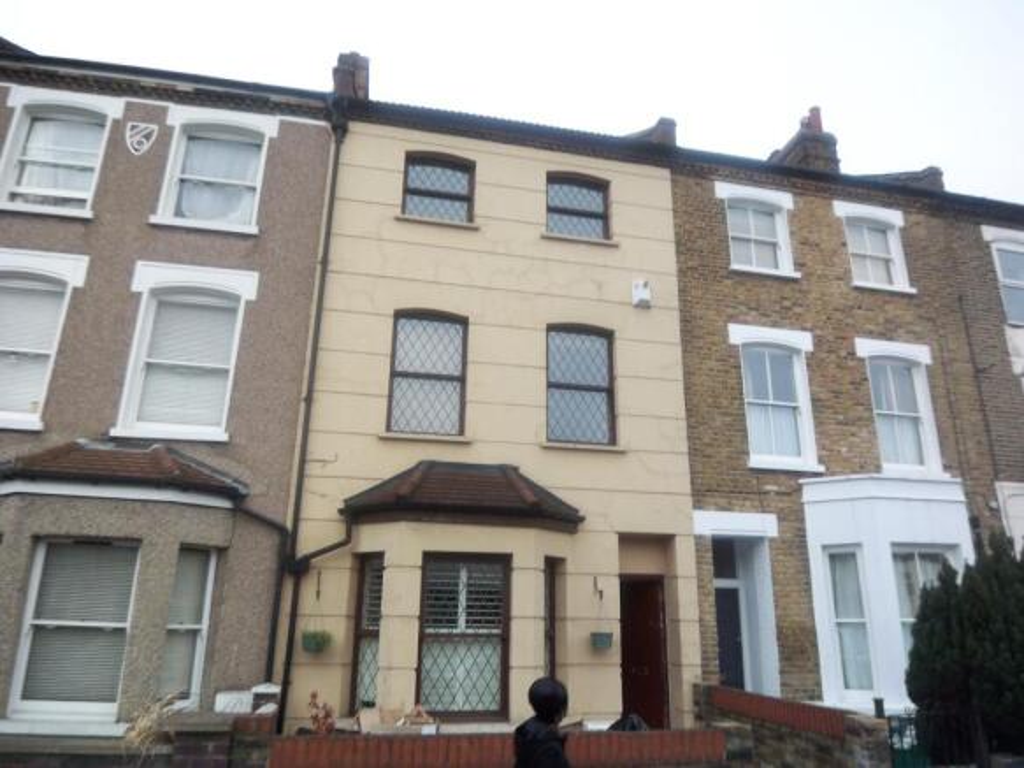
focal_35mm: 23
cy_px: 384
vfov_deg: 58.9
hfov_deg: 73.9
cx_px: 512
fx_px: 680
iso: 50
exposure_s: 1/200
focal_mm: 3.8
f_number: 2.8
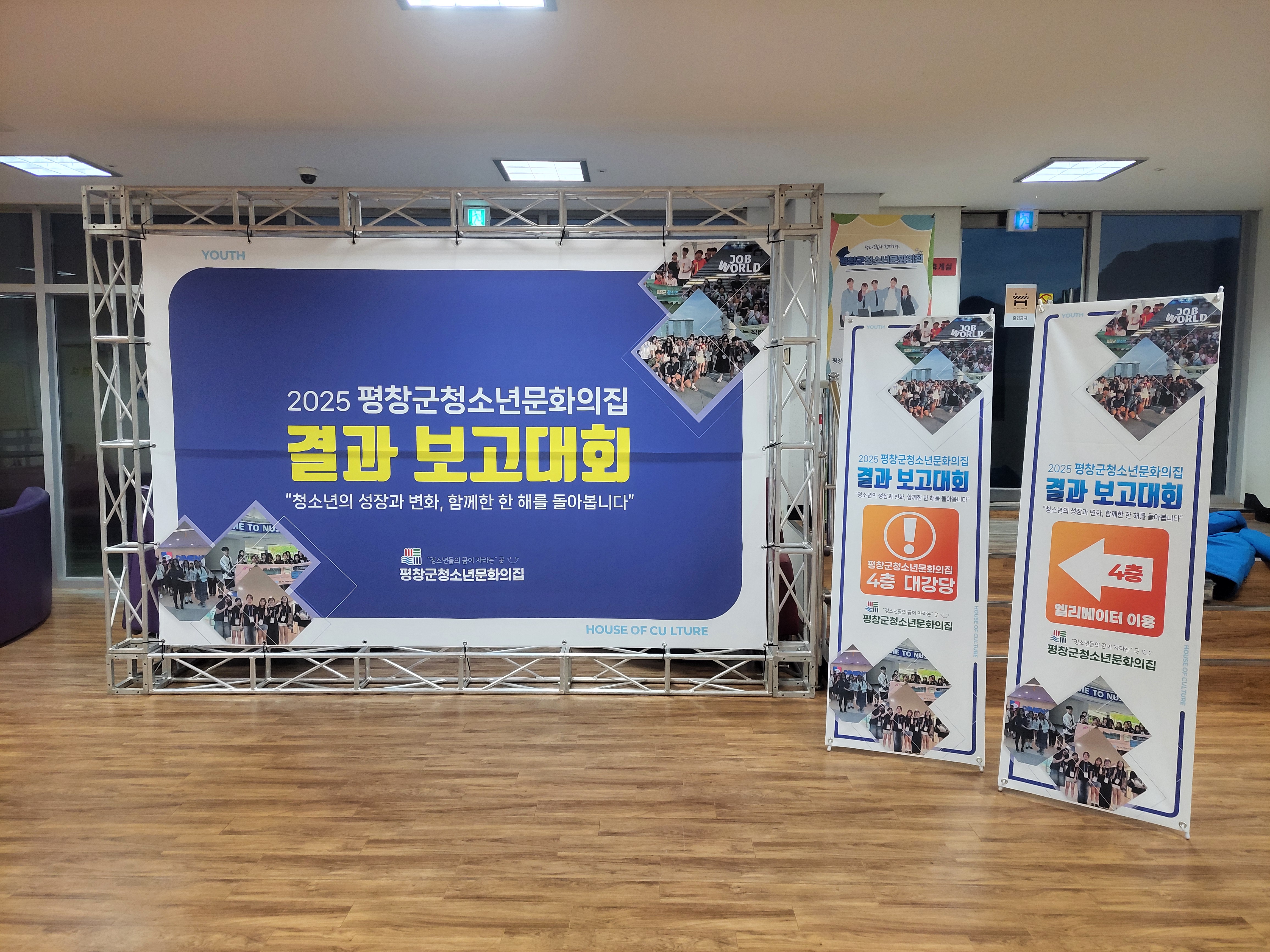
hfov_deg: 71.6
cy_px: 476
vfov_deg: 56.8
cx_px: 635
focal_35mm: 24
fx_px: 881
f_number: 1.8
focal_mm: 5.23
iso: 320
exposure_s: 1/120
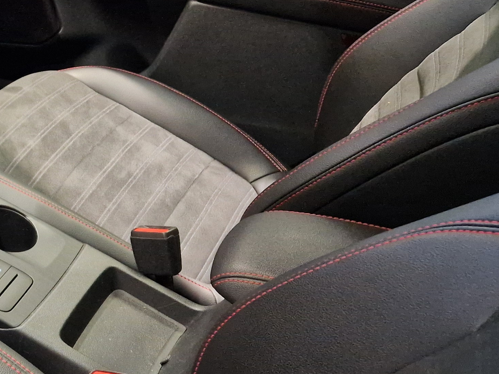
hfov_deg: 26.0
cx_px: -160
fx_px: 908
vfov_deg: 23.3
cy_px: 161
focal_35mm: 63
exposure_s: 1/100
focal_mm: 5.4
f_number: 1.8
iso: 500
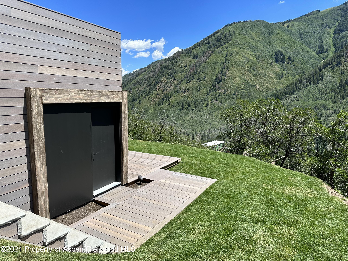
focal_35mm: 24
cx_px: 174
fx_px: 241
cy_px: 130
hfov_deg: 71.6
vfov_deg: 56.8
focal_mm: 6.86
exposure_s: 1/3058
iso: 80
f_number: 1.78
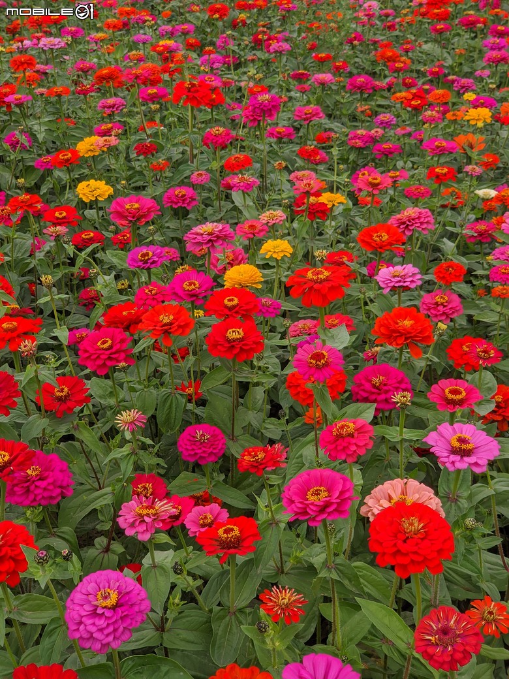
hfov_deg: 27.0
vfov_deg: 35.5
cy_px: 340
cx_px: 254
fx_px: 1059
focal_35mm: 54
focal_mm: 6.22
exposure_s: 1/704
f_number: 2.2
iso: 106
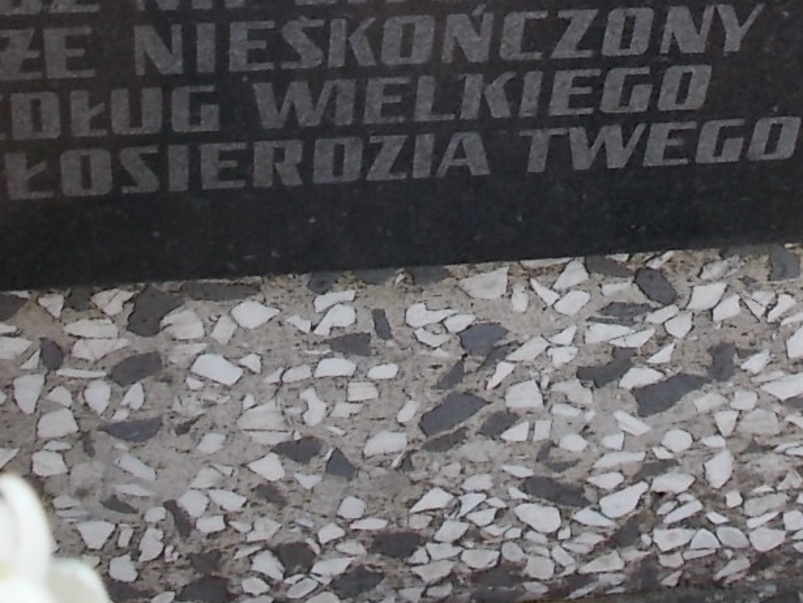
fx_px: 1810
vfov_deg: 17.9
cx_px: 428
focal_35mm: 78
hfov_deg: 25.0
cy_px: -146
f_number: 3.4
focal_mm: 5.3
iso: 80
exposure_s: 1/100
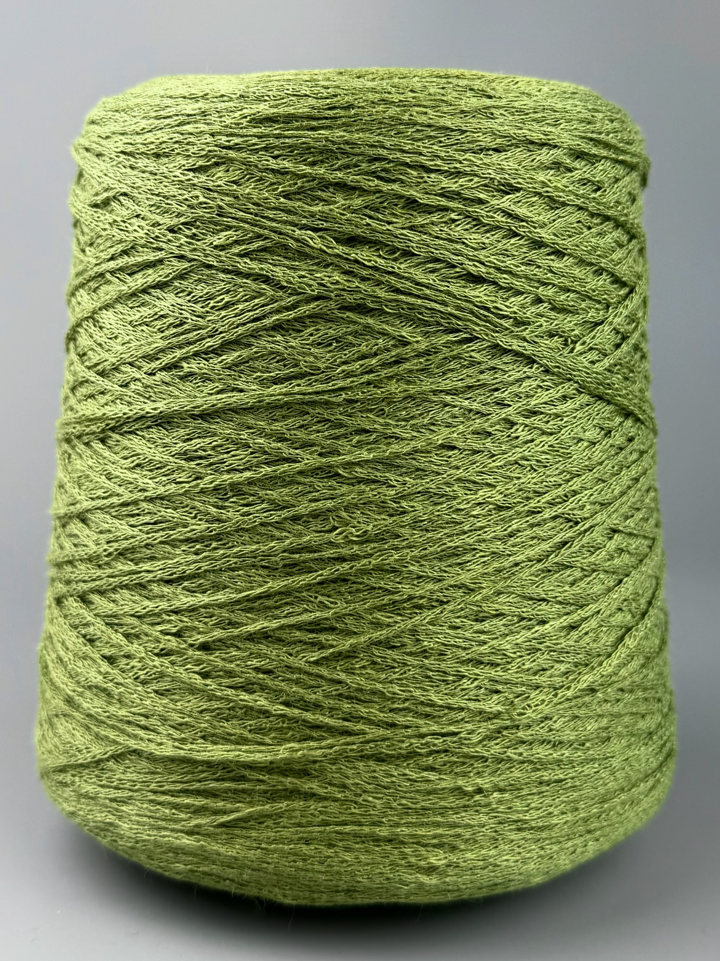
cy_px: 480
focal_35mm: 24
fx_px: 666
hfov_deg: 56.8
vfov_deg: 71.6
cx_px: 360
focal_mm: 6.76
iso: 80
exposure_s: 1/563
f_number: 1.78
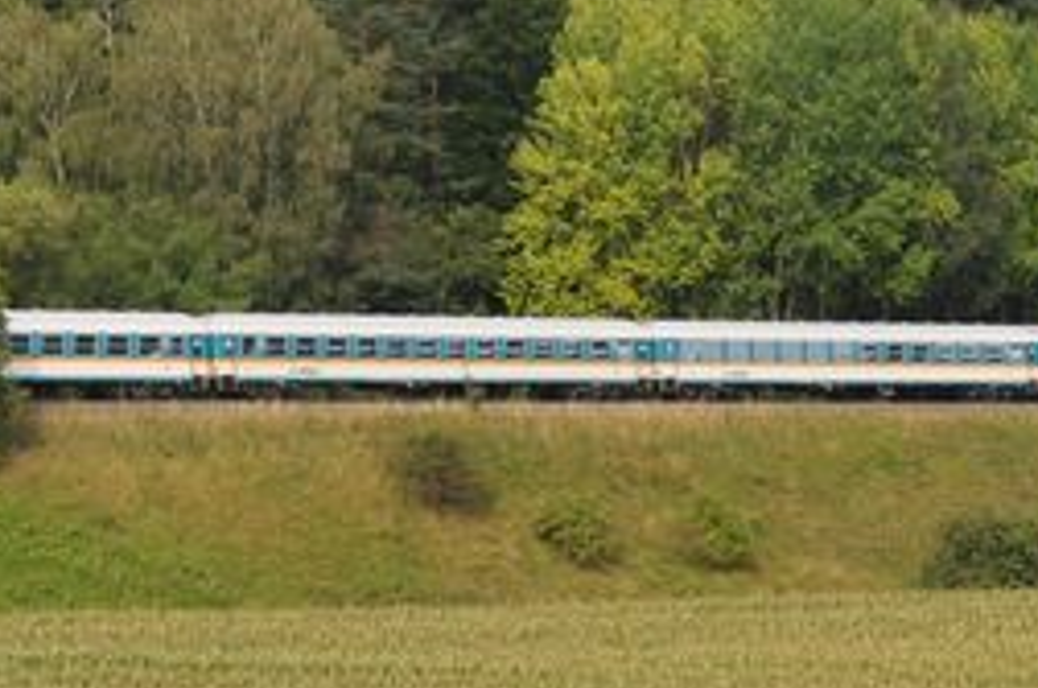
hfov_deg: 10.5
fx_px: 5612
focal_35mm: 195
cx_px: -21
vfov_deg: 7.0
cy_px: 408
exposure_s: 1/500
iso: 250
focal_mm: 32
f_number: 8
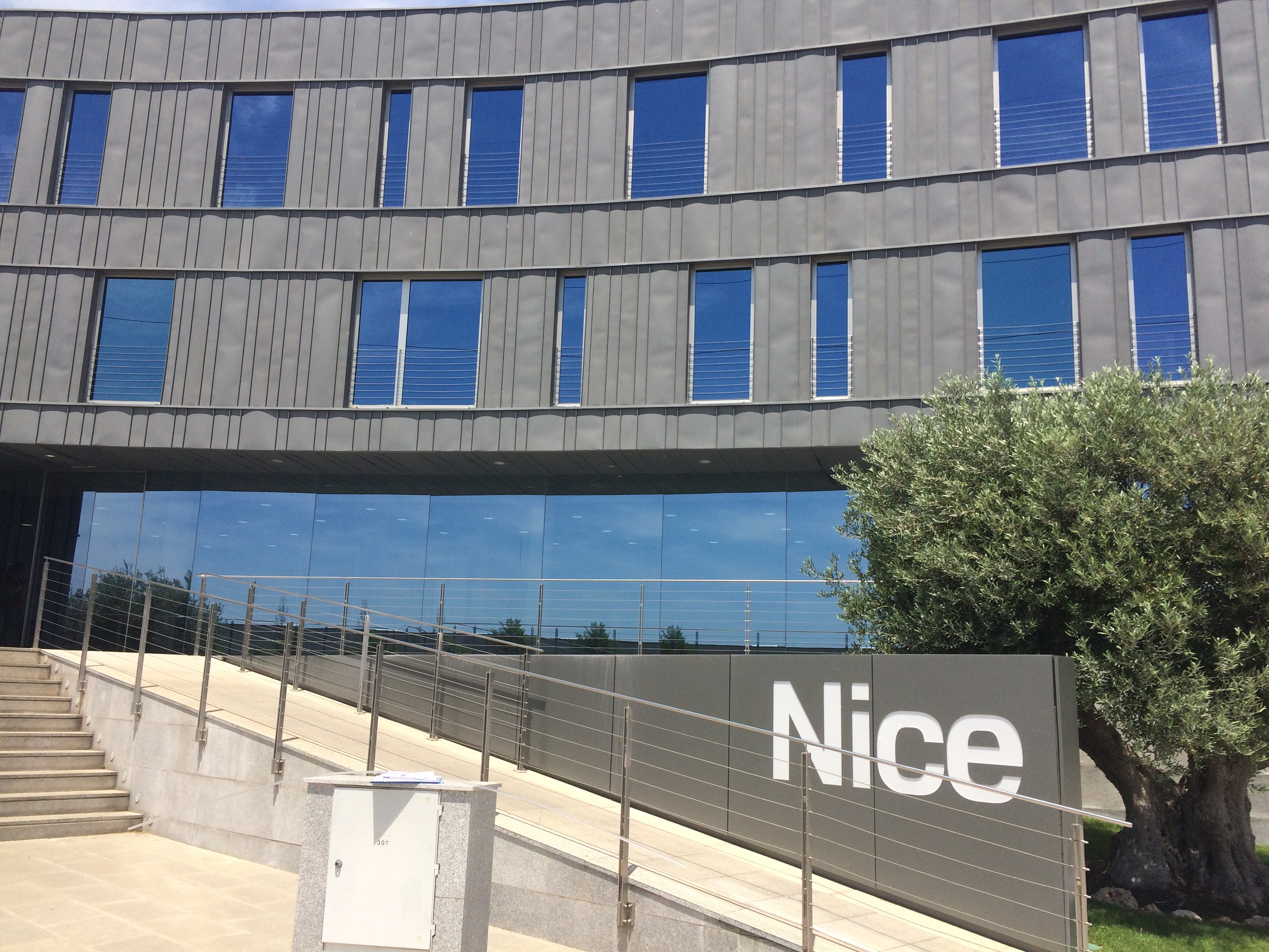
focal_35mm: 29
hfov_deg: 61.7
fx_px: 1063
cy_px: 476
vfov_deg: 48.2
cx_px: 634
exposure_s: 1/2415
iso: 32
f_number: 2.2
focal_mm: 4.15
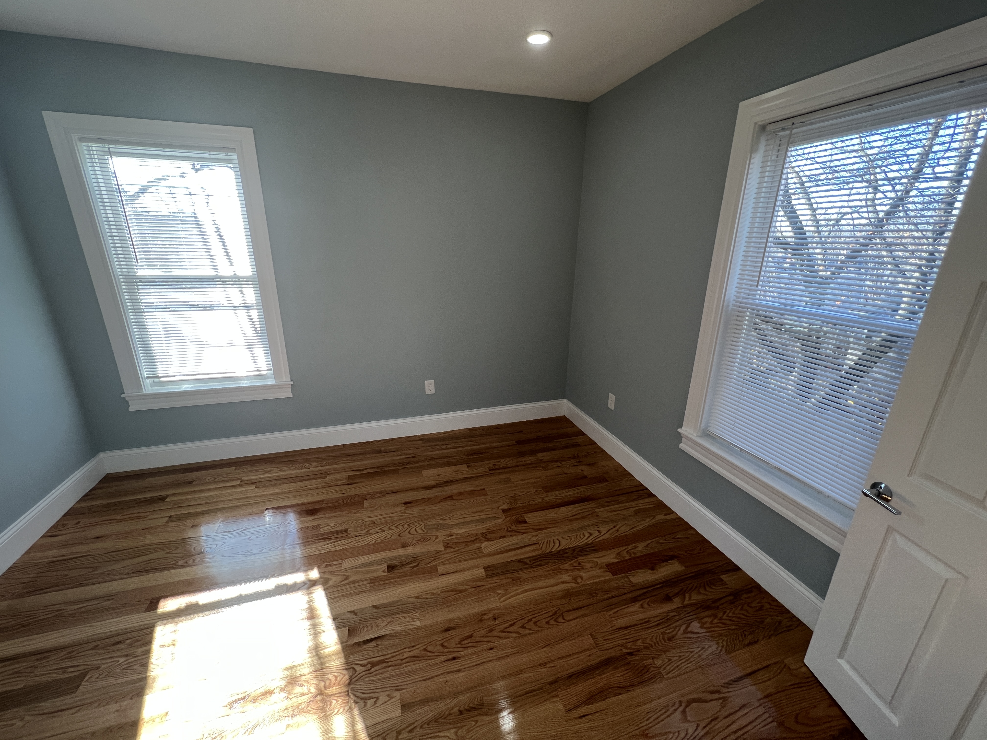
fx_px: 371
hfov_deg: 106.2
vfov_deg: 89.9
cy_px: 370
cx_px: 494
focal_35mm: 13
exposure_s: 1/120
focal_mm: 1.57
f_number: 1.8
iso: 100
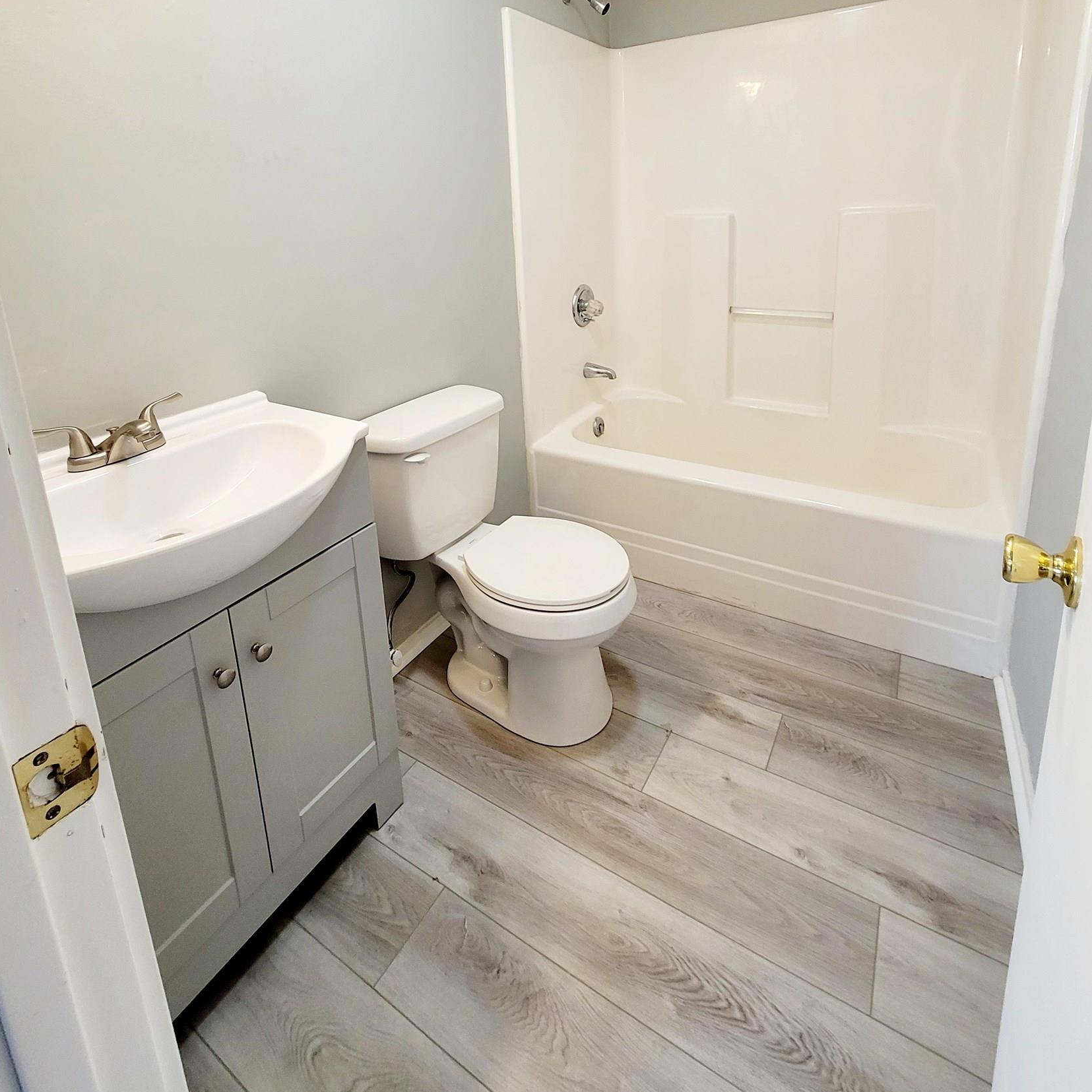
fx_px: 571
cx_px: 547
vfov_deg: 83.6
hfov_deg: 87.4
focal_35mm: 16
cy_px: 342
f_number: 2.2
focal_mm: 2.2
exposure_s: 1/59.2
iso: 200
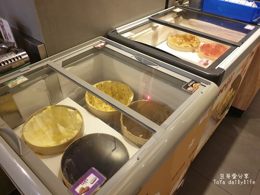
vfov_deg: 53.1
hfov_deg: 67.3
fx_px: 195
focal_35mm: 26
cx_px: 130
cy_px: 98
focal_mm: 4.3
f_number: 1.5
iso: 250
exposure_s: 1/24
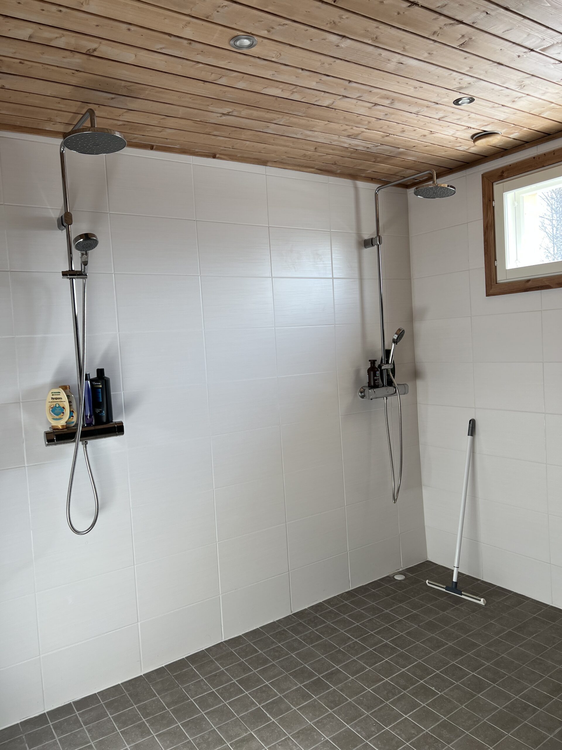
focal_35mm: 26
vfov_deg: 67.3
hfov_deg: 53.1
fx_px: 563
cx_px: 281
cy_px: 375
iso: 32
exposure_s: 1/142
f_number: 1.5
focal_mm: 5.7
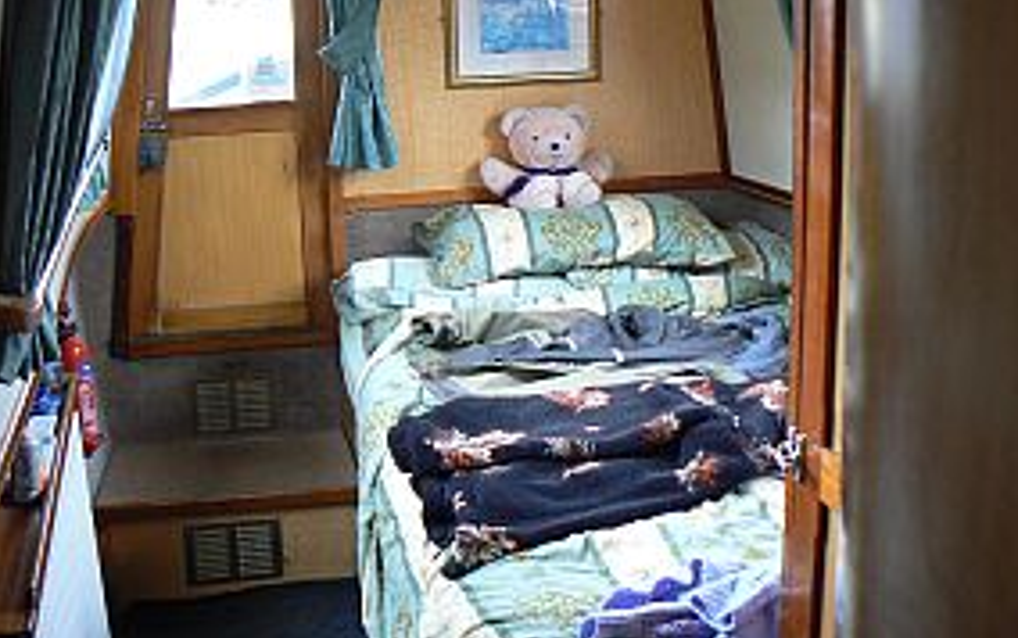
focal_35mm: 47
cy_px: 177
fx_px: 1305
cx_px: 423
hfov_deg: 42.5
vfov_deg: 27.2
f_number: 2.8
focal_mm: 6
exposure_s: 1/30
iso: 125
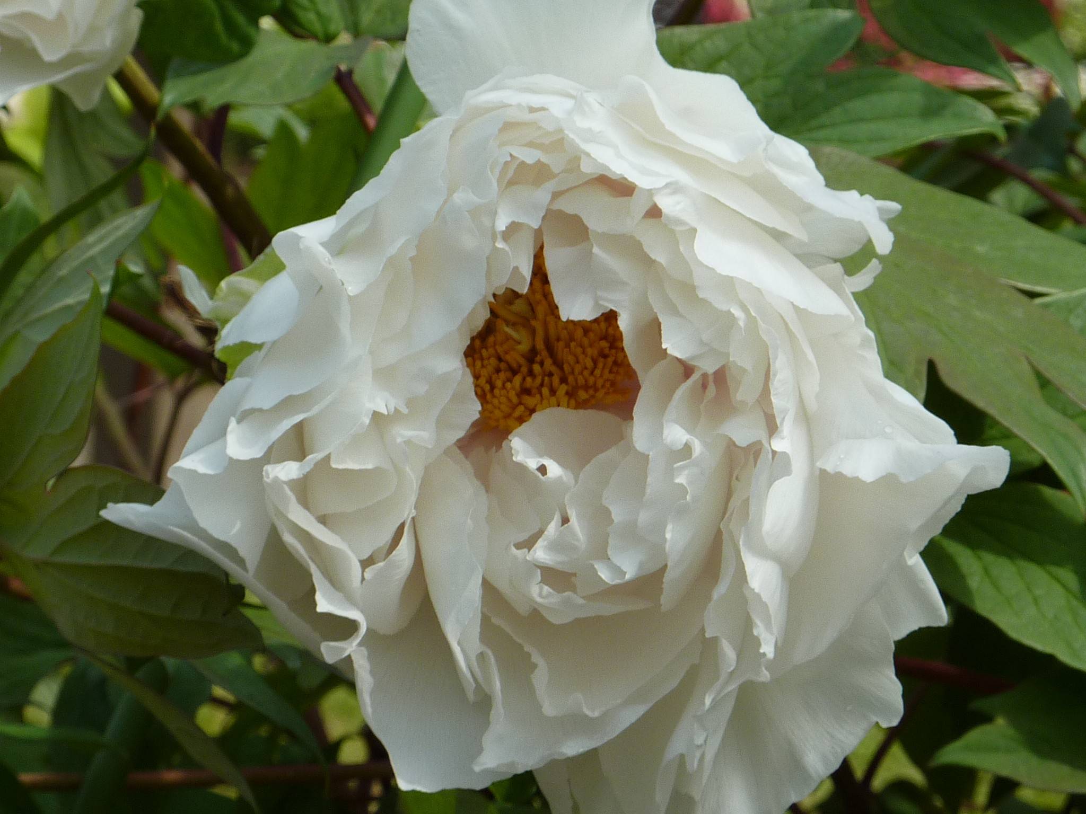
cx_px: 543
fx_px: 5427
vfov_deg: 8.6
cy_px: 407
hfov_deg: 11.4
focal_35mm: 173
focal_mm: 15.8
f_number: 4.3
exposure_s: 1/400
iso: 80
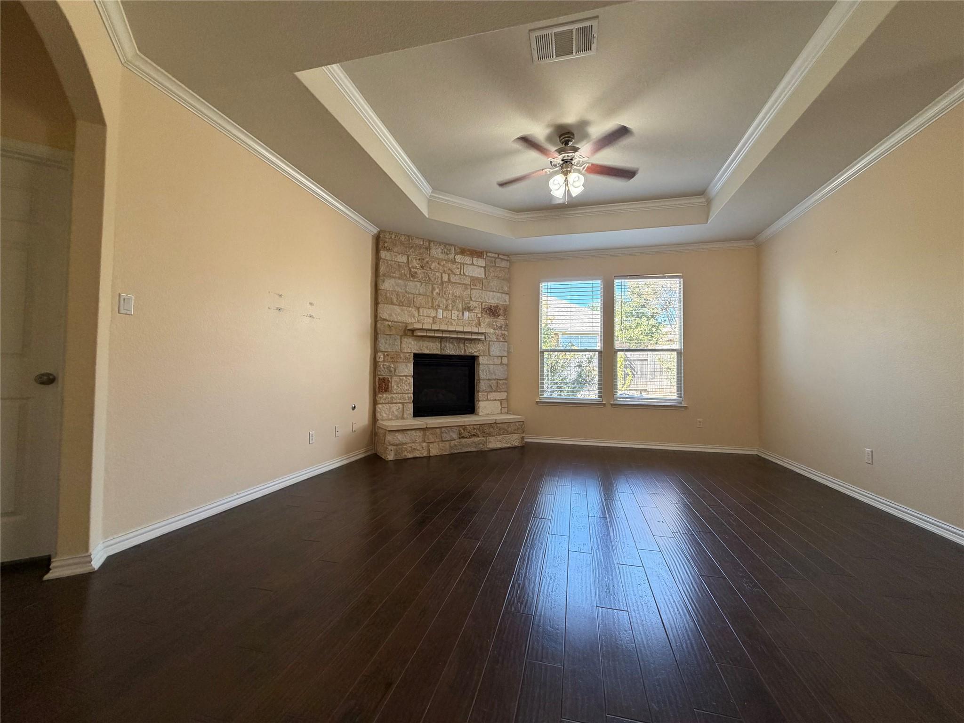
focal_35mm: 14
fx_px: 390
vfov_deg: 85.7
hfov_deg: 102.1
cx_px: 482
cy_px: 362
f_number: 2.2
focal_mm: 2.22
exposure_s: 1/60
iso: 160
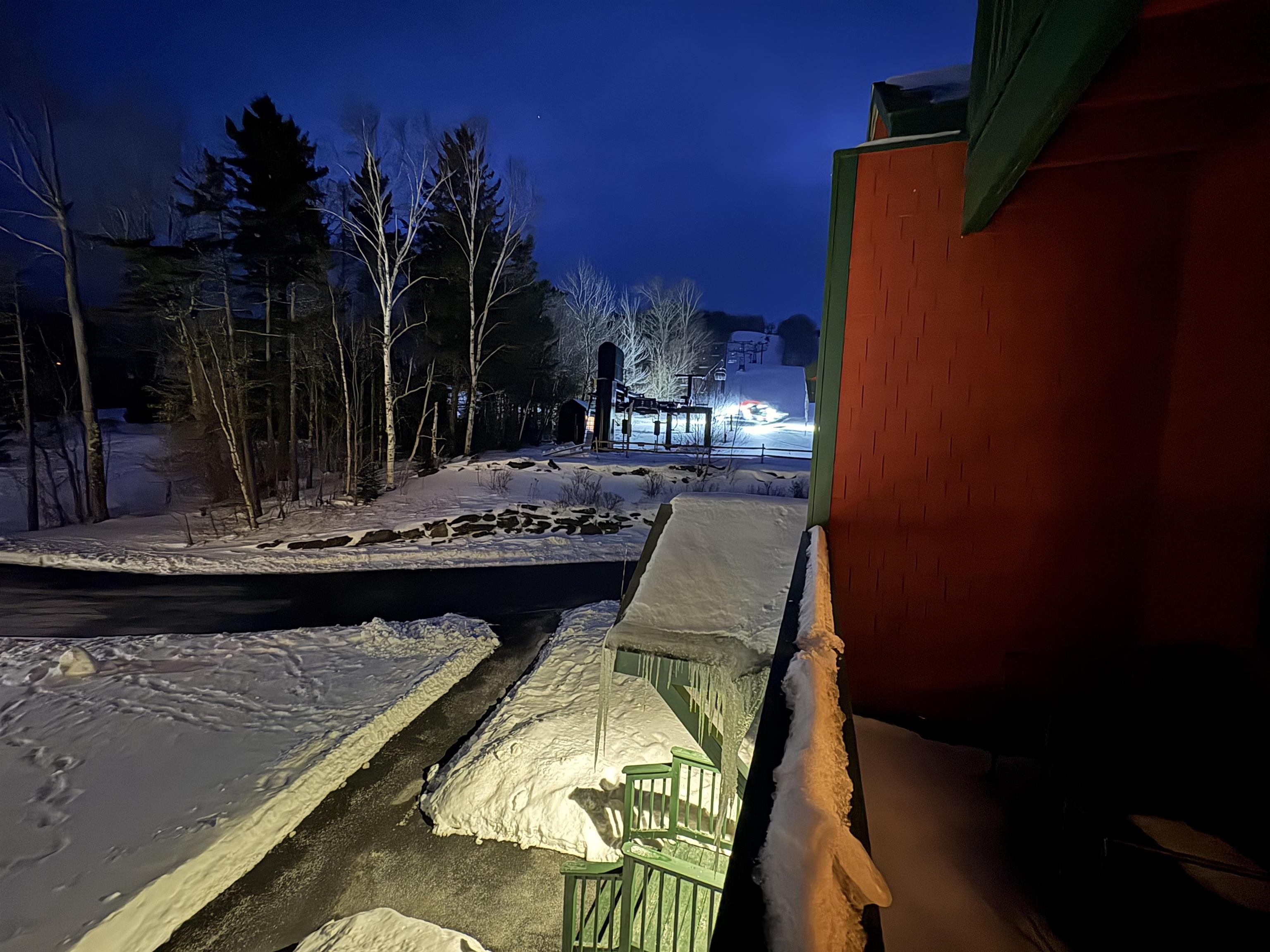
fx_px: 514
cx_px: 635
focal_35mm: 14
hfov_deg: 102.1
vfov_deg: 85.7
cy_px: 476
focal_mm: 2.22
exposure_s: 1/7
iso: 2500
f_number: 2.2
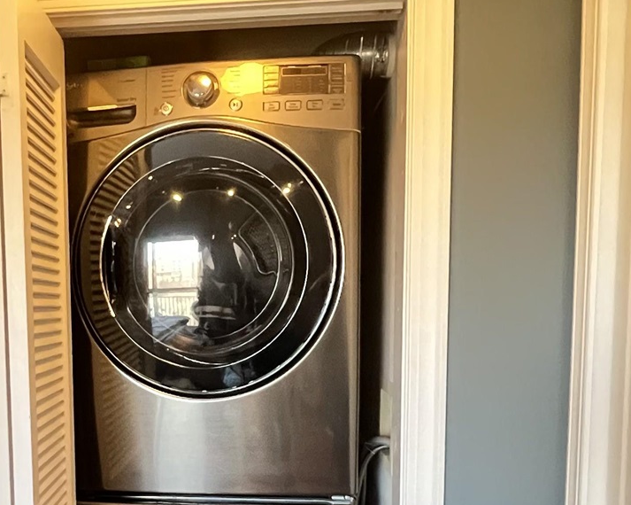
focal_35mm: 41
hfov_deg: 43.4
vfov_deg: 35.3
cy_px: 402
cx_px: 162
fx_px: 765
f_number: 1.8
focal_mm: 1.57
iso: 1000
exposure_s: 1/40
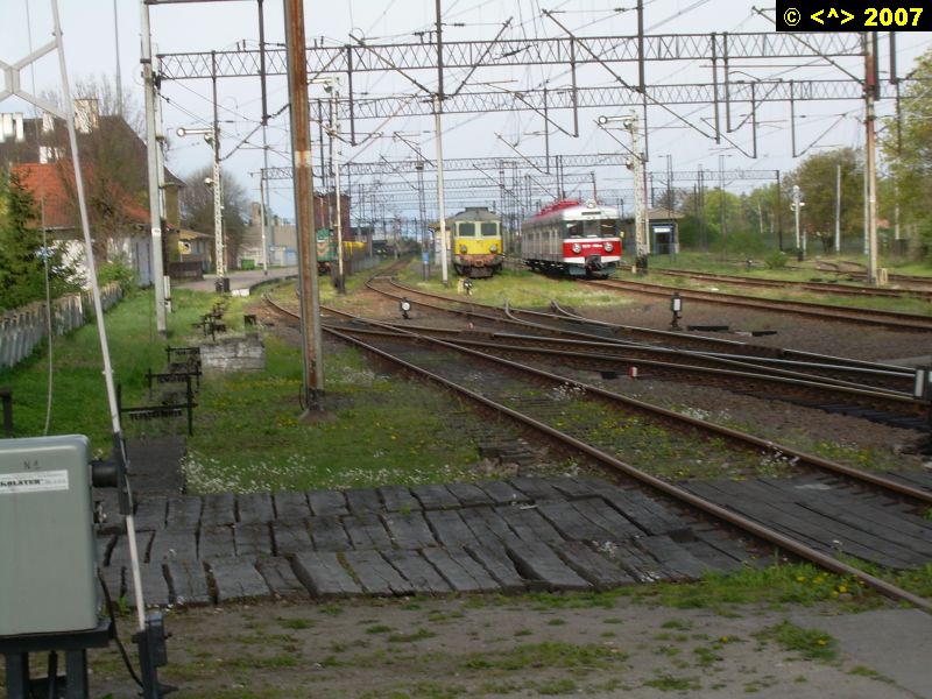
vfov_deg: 13.5
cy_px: 350
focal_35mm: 110
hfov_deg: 17.9
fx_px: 2962
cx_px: 466
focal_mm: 18.9
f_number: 8
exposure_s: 1/105
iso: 50
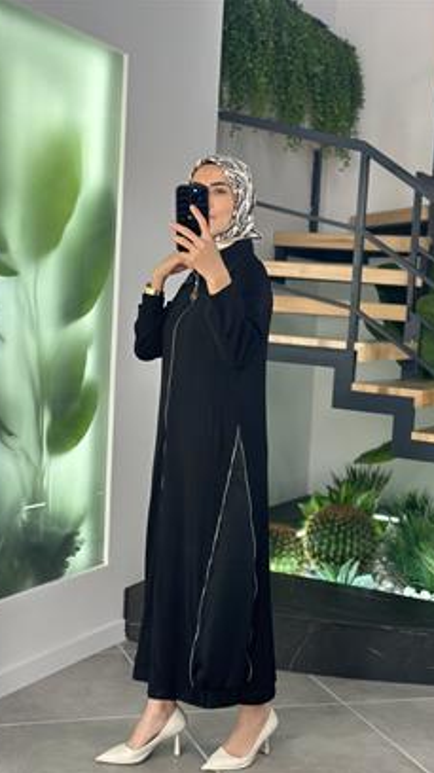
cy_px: 387
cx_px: 205
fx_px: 1086
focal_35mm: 53
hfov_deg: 22.6
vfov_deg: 39.2
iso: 80
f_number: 1.78
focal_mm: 6.86
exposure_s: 1/341
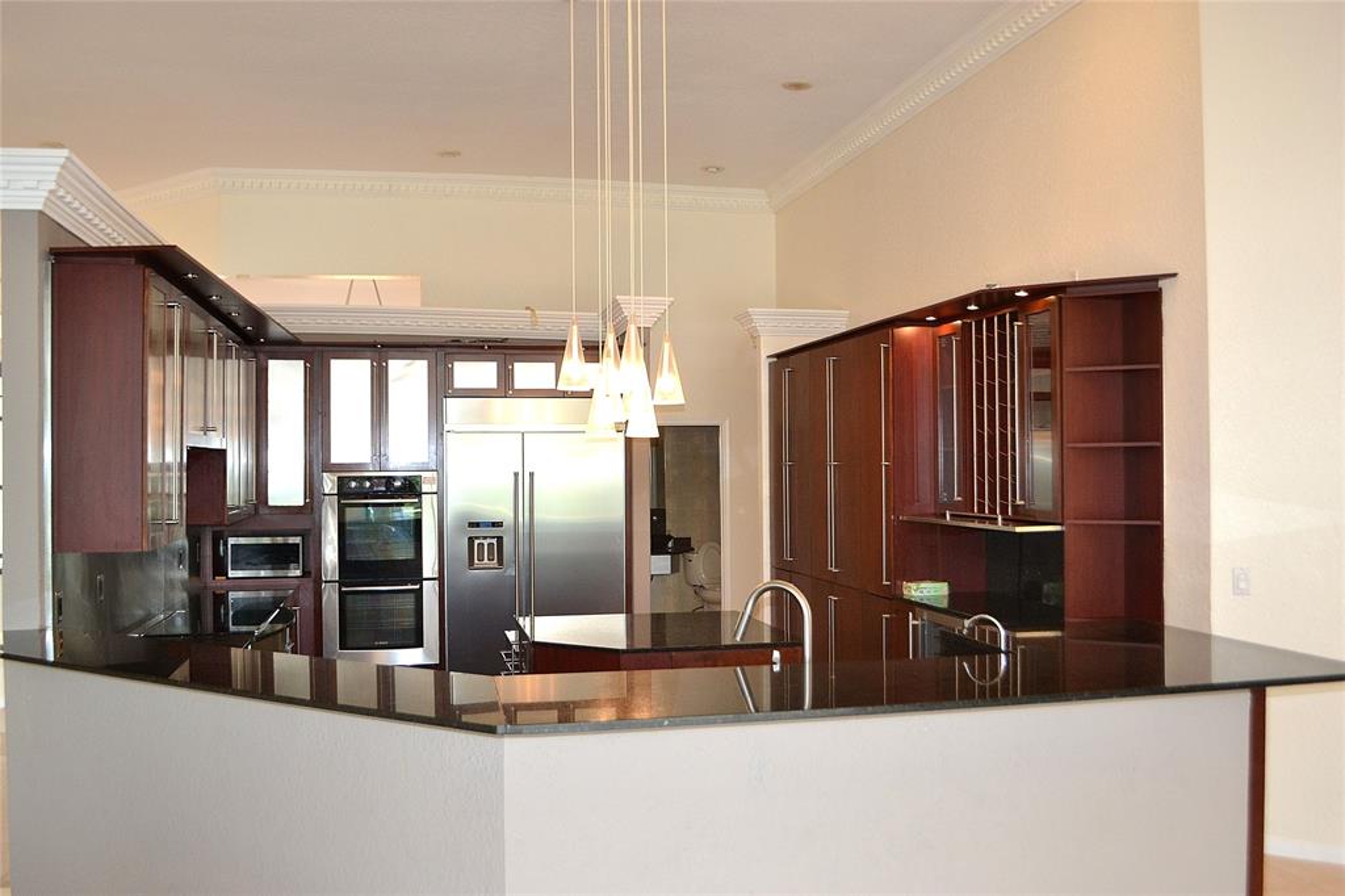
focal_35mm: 30
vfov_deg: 43.6
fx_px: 1120
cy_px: 448
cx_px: 672
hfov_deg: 61.9
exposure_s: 1/60
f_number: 3.8
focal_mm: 20
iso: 560
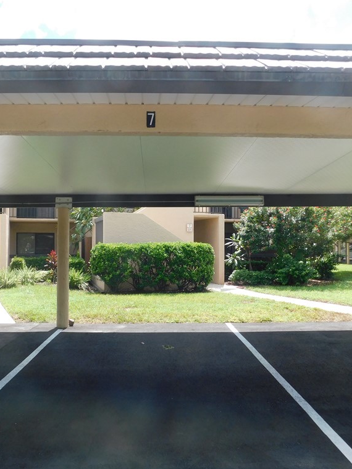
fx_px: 420
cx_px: 157
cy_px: 235
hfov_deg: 45.4
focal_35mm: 31
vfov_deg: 58.4
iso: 125
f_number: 3
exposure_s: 1/640
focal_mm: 4
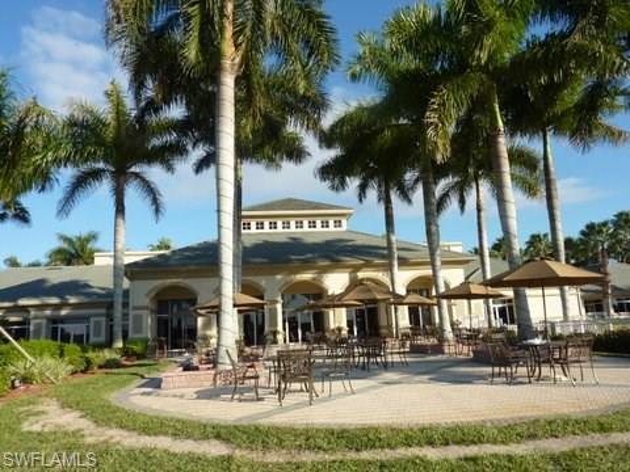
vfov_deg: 54.9
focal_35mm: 25
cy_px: 236
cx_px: 315
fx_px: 455
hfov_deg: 69.4
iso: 100
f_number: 4.5
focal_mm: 4.1
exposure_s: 1/400
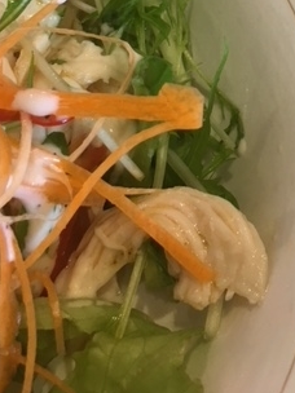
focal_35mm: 61
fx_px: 693
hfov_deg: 23.7
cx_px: 229
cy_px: -13
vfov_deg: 29.3
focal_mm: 4.15
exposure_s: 1/30
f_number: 2.2
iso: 40
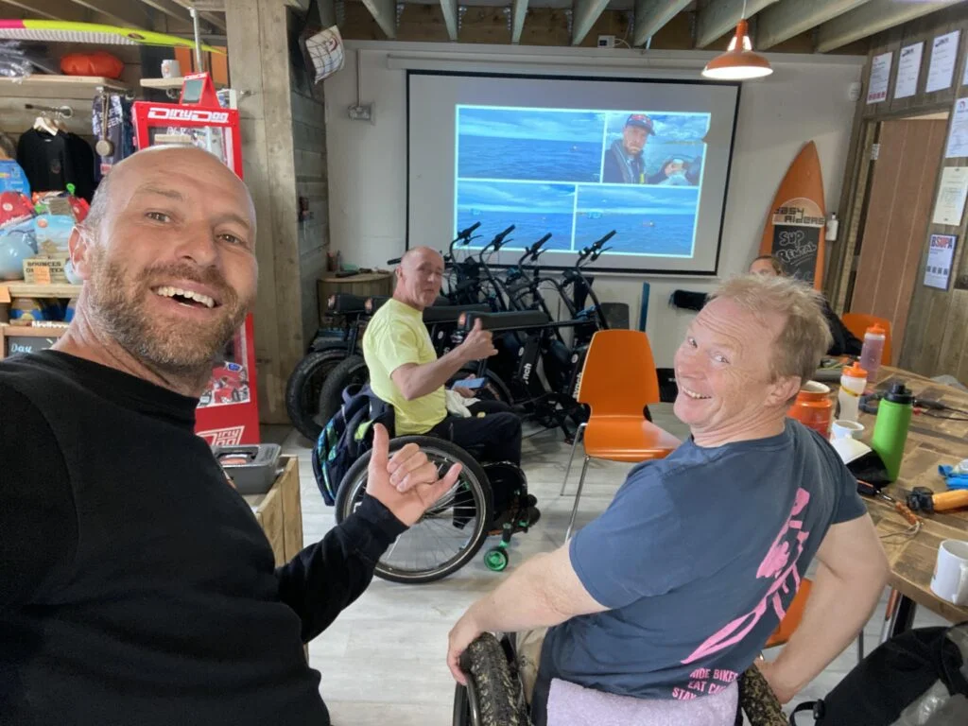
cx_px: 484
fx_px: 643
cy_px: 363
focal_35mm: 23
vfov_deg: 58.9
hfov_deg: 73.9
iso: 250
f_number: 2.2
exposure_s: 1/50
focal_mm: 2.71
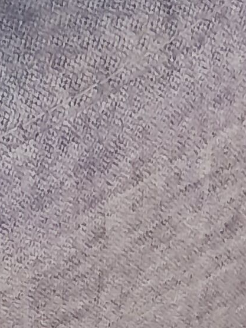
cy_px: 1111
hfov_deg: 8.2
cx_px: -38
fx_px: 1706
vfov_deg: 8.4
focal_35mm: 180
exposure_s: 1/33
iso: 1000
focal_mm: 4.6
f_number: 2
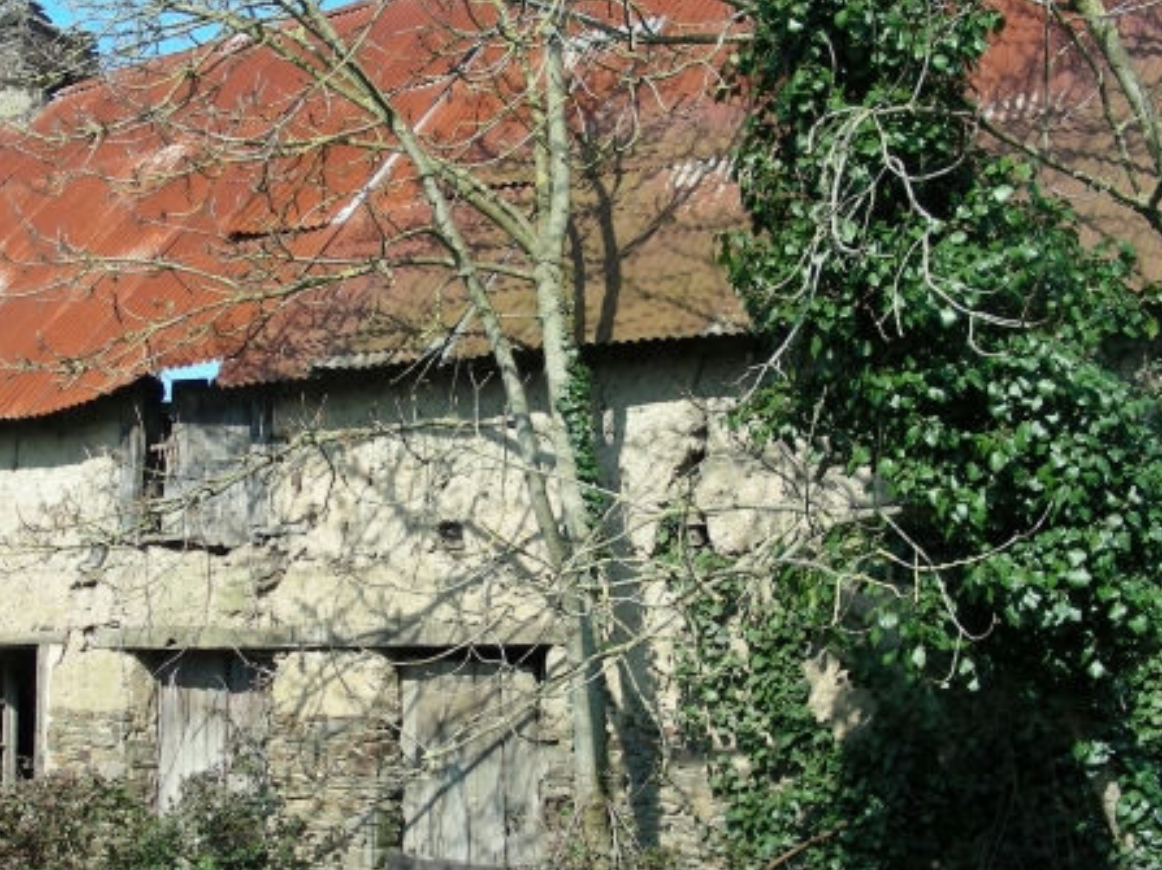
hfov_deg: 33.1
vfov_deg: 25.2
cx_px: 465
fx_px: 1946
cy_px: 483
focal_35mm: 58
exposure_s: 1/260
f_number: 4
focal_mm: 6.3
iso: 50
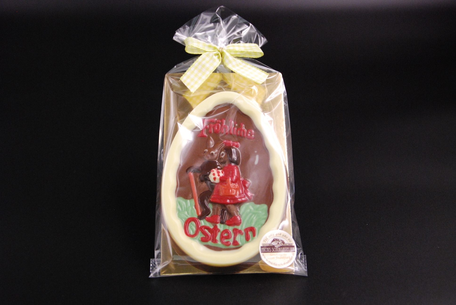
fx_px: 761
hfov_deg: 33.4
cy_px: 152
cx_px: 228
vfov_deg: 22.7
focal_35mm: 60
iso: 1600
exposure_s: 1/13
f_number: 4.8
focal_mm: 40
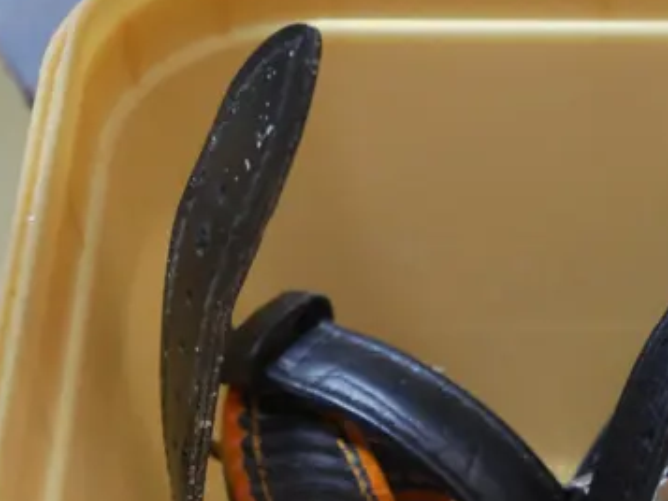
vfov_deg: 9.4
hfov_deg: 12.3
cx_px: 906
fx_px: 2992
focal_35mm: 155
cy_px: 646
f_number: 5.3
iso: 2000
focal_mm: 27
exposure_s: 1/60
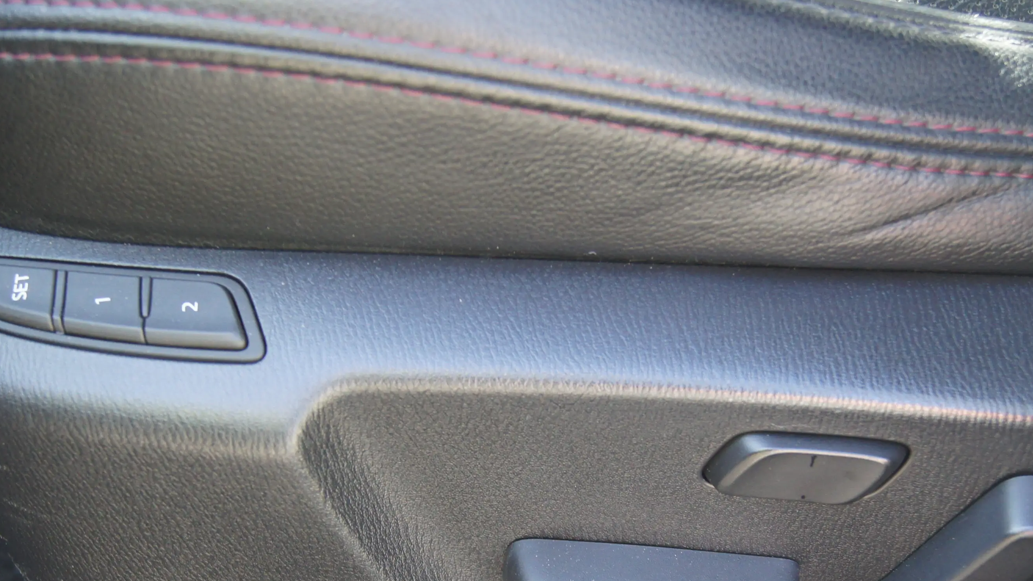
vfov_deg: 18.6
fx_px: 1753
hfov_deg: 32.8
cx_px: 530
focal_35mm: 64
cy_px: 494
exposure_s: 1/50
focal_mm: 28
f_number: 4.5
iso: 500
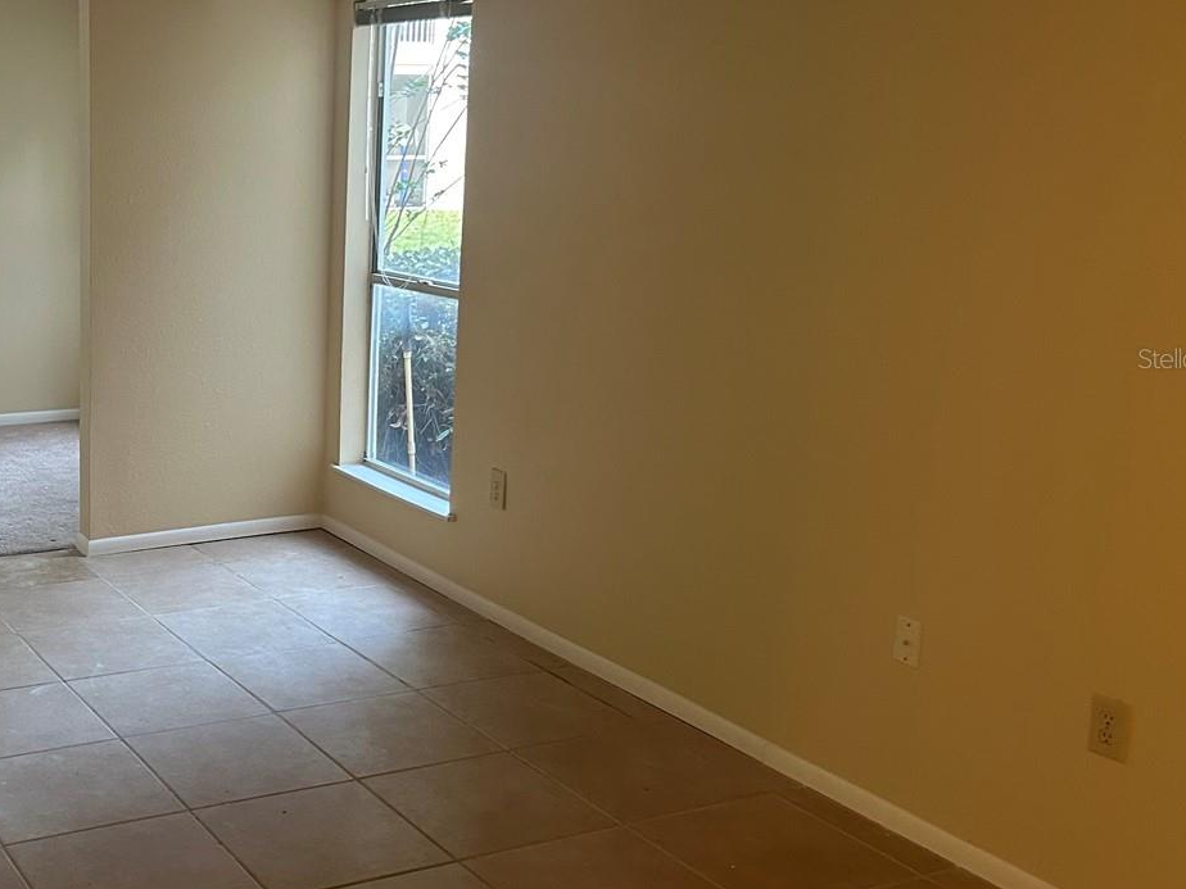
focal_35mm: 45
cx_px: 232
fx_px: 1542
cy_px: 358
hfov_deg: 40.3
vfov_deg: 32.1
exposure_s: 1/60
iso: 250
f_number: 1.5
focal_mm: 5.7
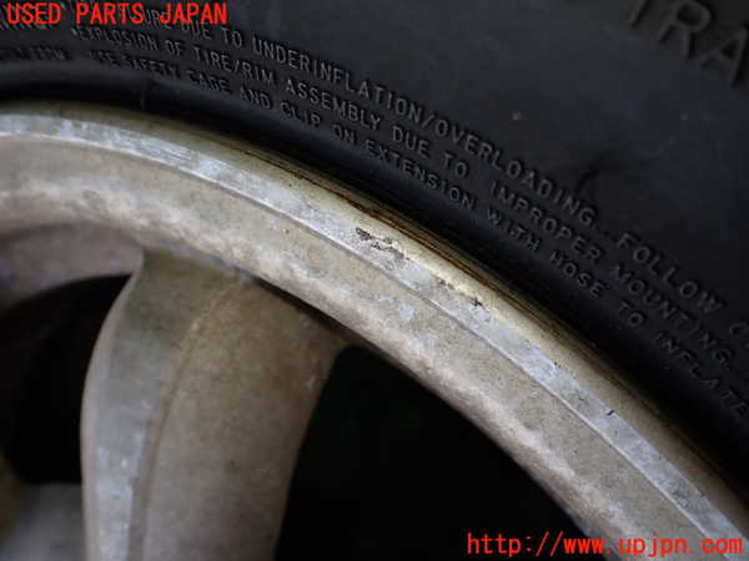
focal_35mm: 30
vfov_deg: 46.8
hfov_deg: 60.0
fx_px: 649
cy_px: 280
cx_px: 374
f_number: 2.3
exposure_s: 1/125
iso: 100
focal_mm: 5.4
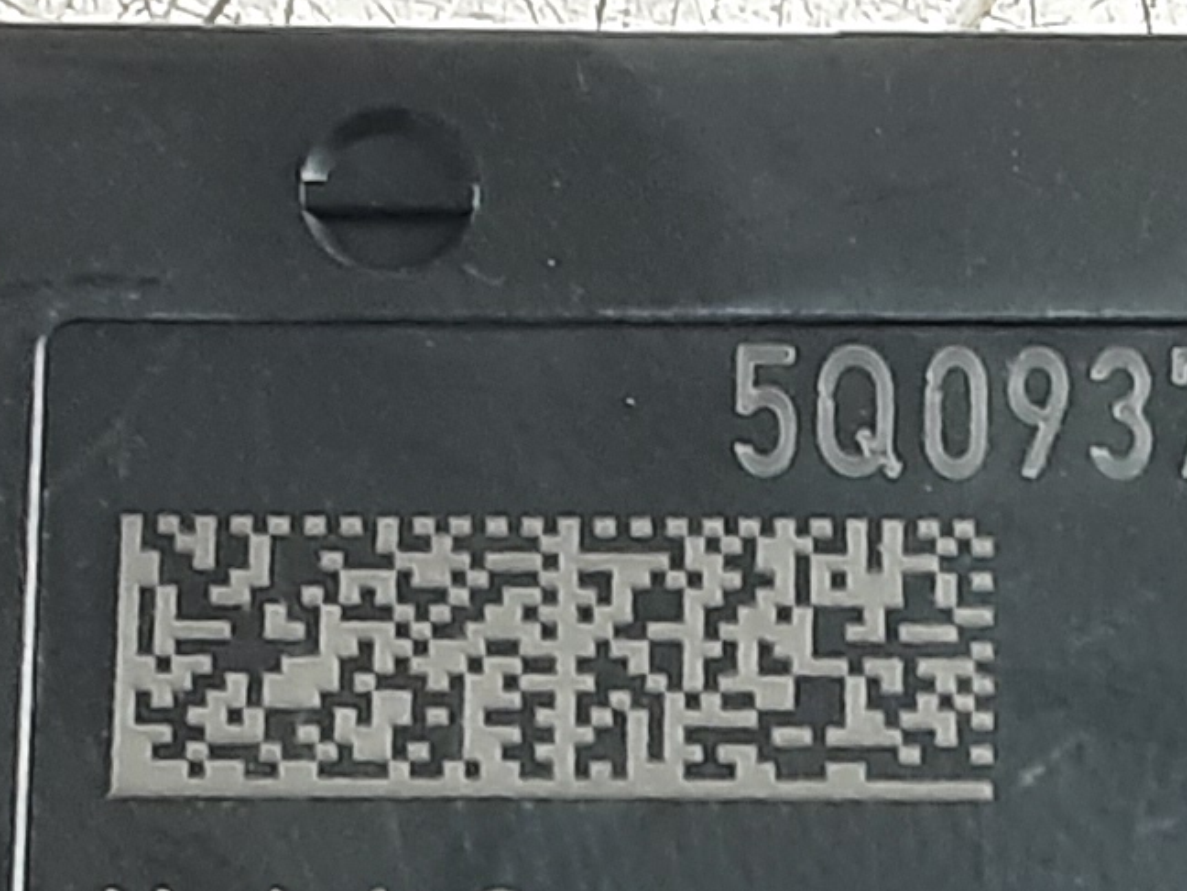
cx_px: 1149
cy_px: 948
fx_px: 4664
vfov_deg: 10.8
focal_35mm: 136
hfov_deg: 14.3
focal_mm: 2.91
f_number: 1.9
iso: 200
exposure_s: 1/25
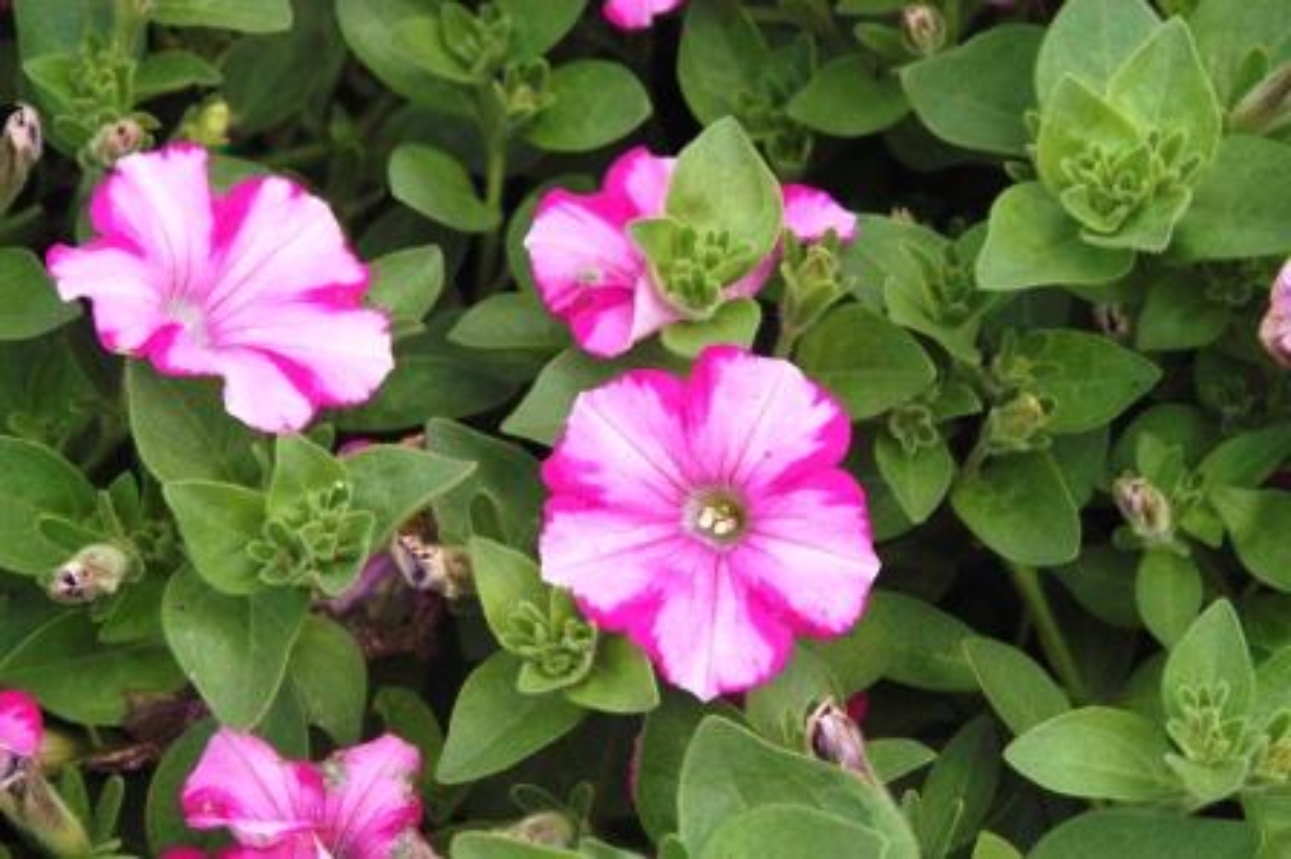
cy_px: 430
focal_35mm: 158
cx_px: 646
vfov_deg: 8.7
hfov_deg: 13.0
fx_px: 5644
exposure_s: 1/1500
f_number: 10
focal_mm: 105
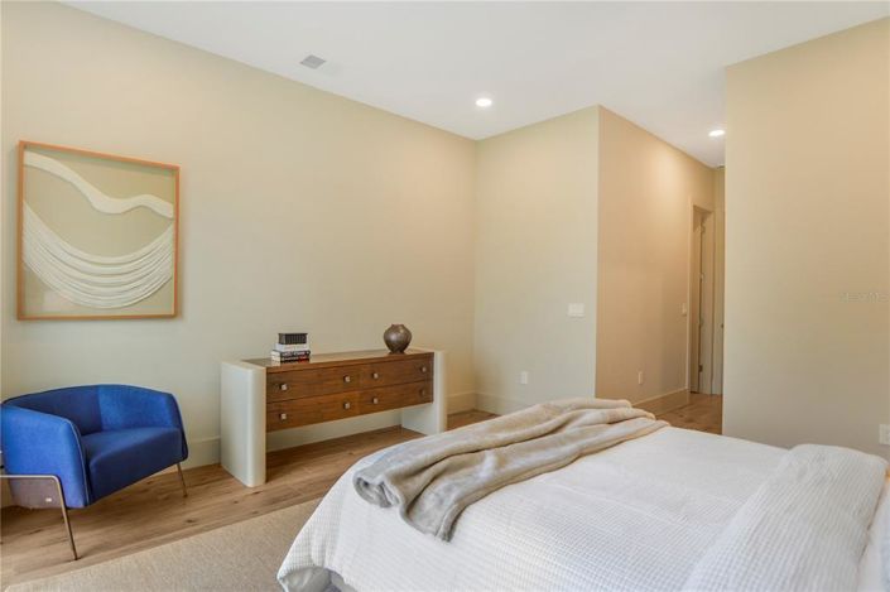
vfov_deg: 67.3
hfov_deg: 90.0
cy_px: 296
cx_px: 445
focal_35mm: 18
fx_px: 445
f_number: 2
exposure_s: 1/100
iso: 100
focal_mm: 12
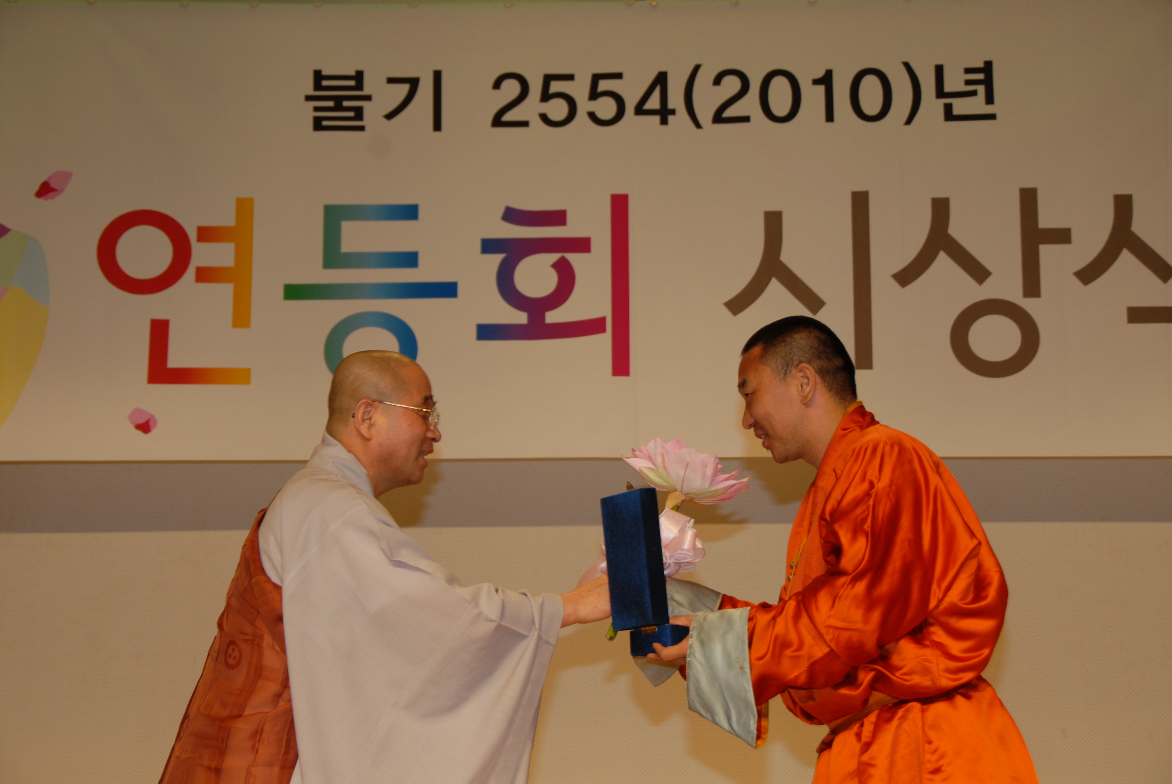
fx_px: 2347
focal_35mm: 72
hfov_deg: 28.0
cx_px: 586
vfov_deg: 19.0
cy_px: 392
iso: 320
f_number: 5.6
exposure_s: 1/60
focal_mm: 48
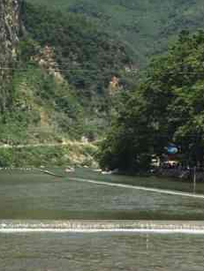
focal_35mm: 88
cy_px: 170
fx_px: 690
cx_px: -74
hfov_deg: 15.8
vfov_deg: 22.2
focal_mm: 4.15
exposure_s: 1/1425
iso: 25
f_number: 2.2
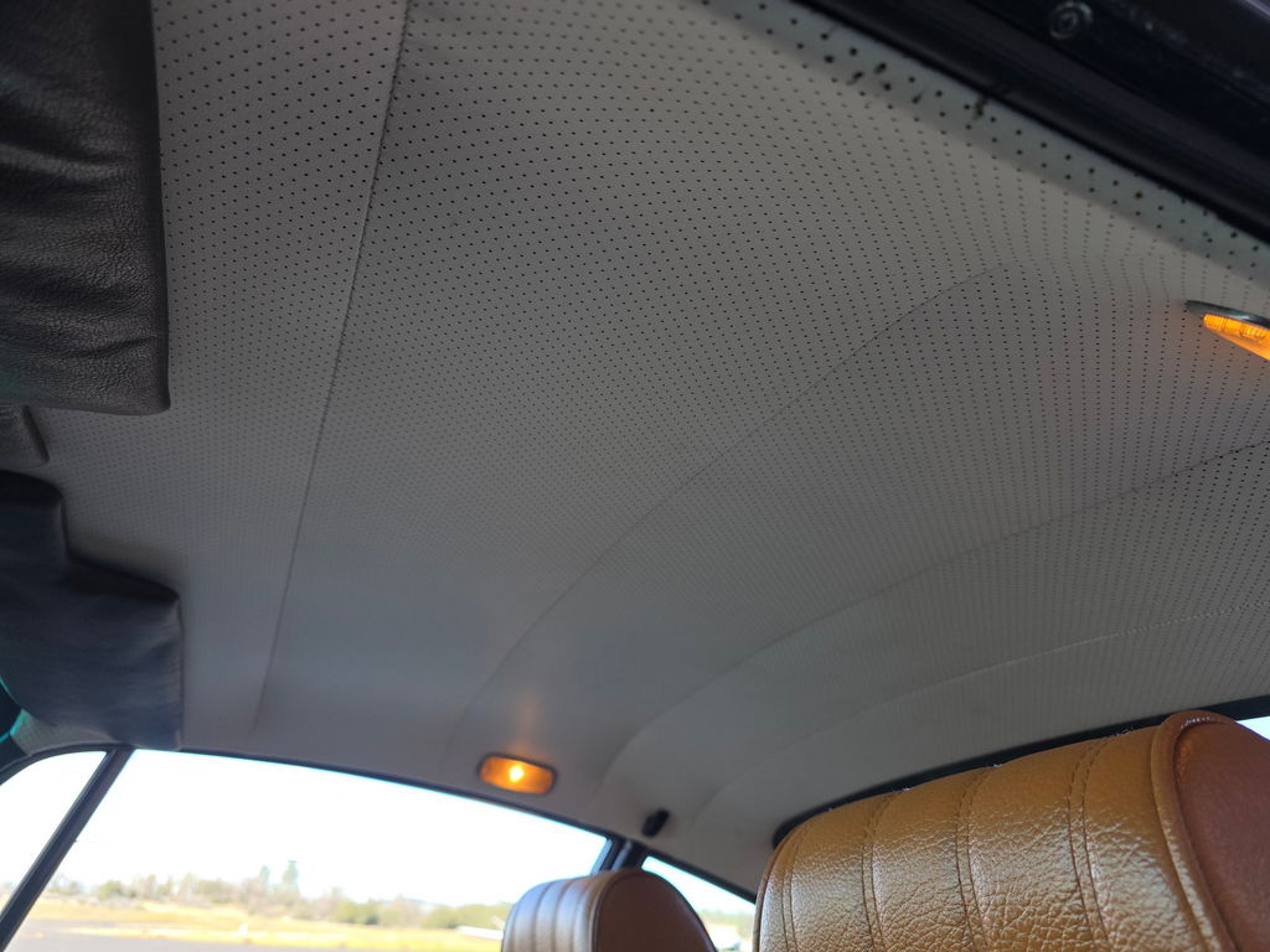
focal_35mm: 23
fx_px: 844
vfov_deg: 58.9
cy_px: 476
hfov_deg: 73.9
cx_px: 635
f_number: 1.7
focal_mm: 6.3
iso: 40
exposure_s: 1/359
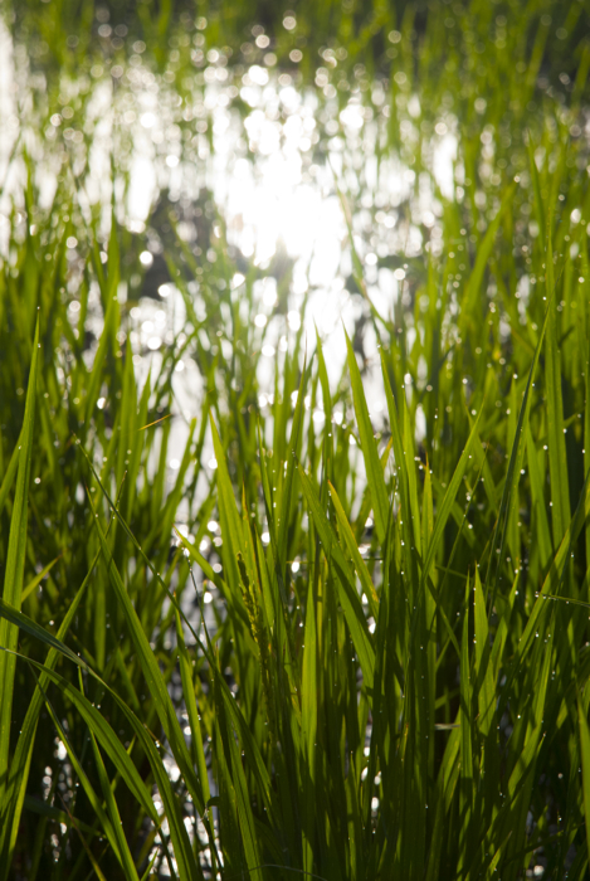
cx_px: 295
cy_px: 440
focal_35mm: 128
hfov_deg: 10.8
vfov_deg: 16.0
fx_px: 3123
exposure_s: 1/250
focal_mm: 85
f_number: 9
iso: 100
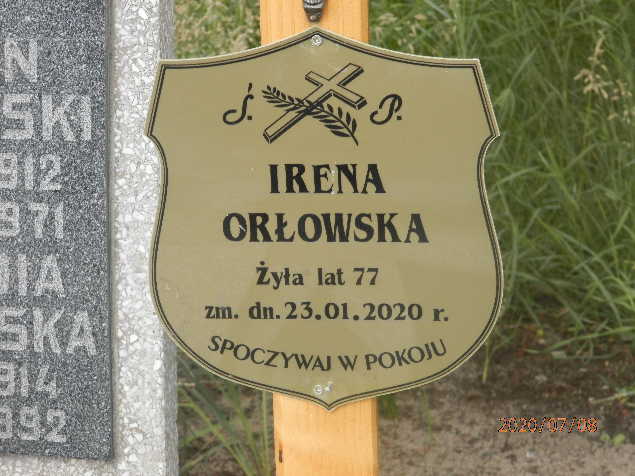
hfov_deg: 12.9
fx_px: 2807
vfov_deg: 9.7
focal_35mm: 153
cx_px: 318
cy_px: 238
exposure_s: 1/100
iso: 200
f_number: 4.9
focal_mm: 27.4
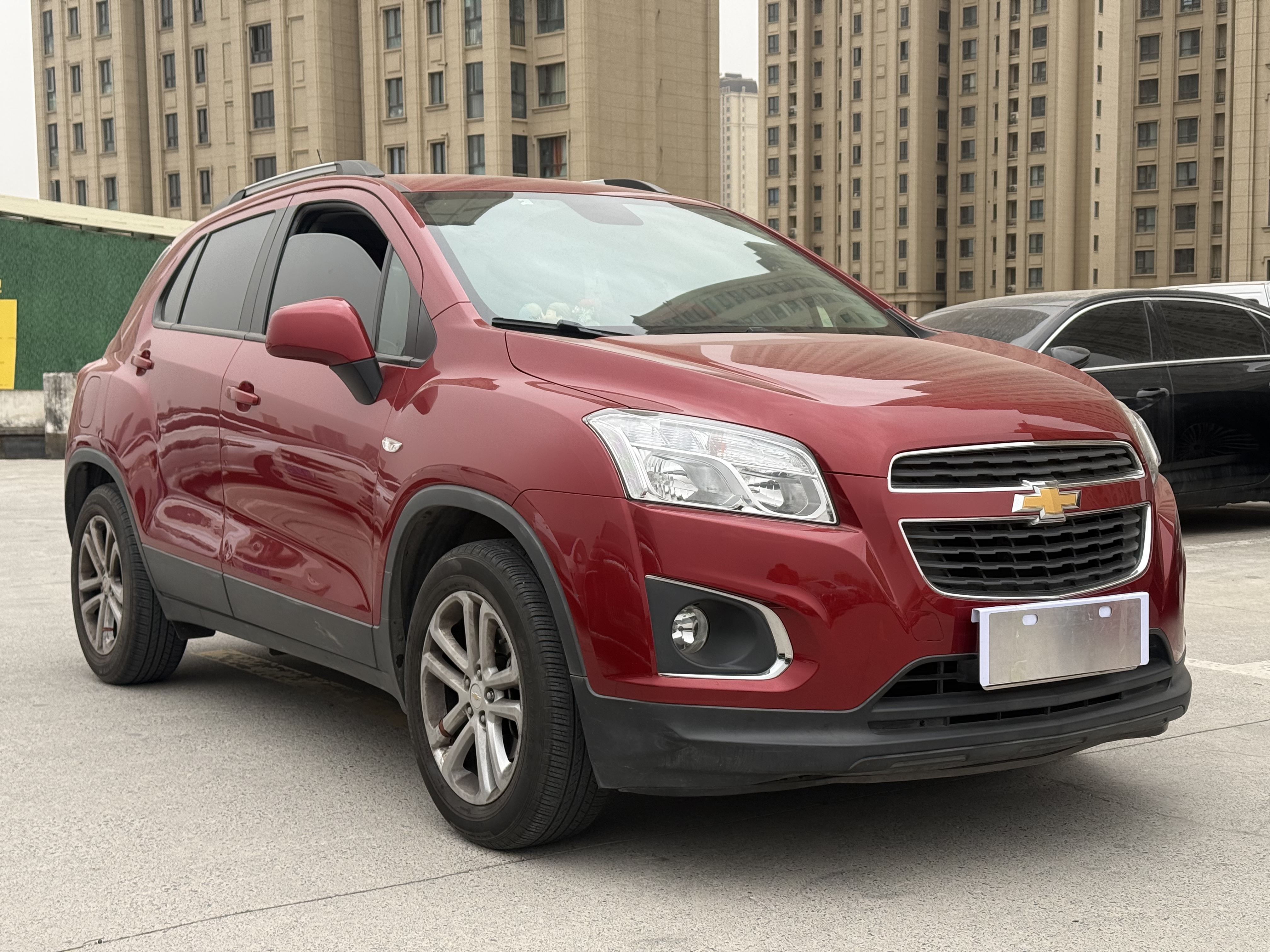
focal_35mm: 48
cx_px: 635
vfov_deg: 30.3
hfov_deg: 39.7
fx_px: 1761
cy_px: 476
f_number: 1.78
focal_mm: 6.76
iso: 80
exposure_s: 1/587
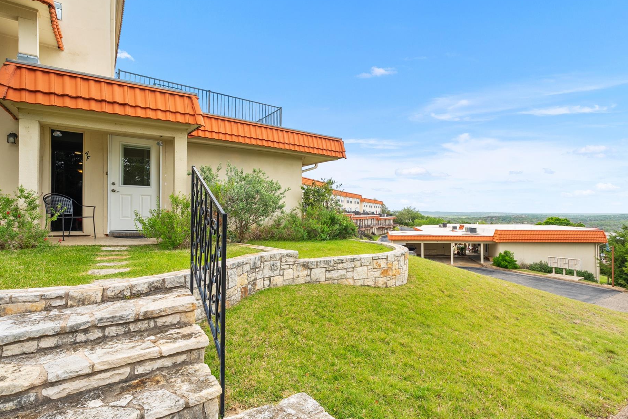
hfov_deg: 89.7
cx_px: 346
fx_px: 314
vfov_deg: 67.3
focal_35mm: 18
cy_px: 226
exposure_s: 1/50
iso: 200
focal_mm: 16
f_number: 9
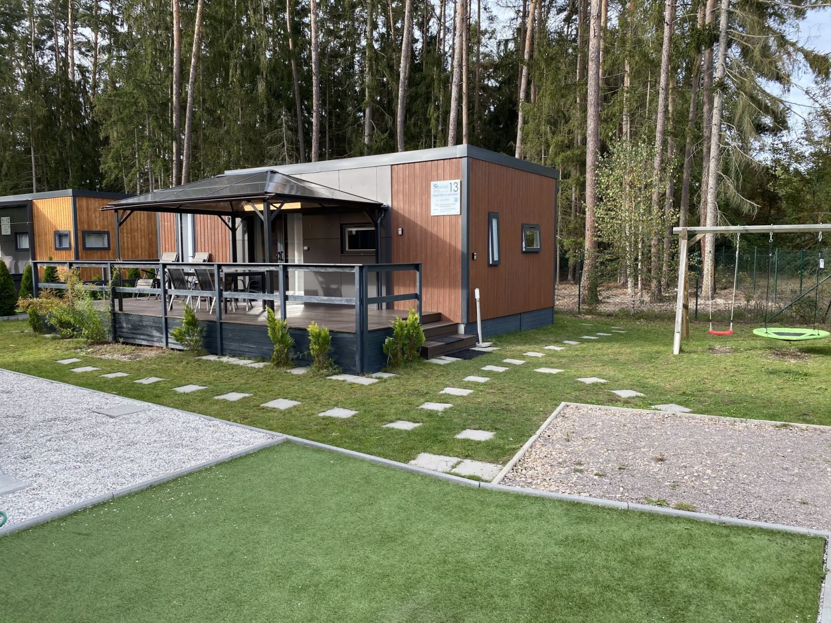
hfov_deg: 67.3
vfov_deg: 53.1
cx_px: 416
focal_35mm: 26
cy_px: 312
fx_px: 624
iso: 32
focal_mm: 4.25
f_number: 1.8
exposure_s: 1/565
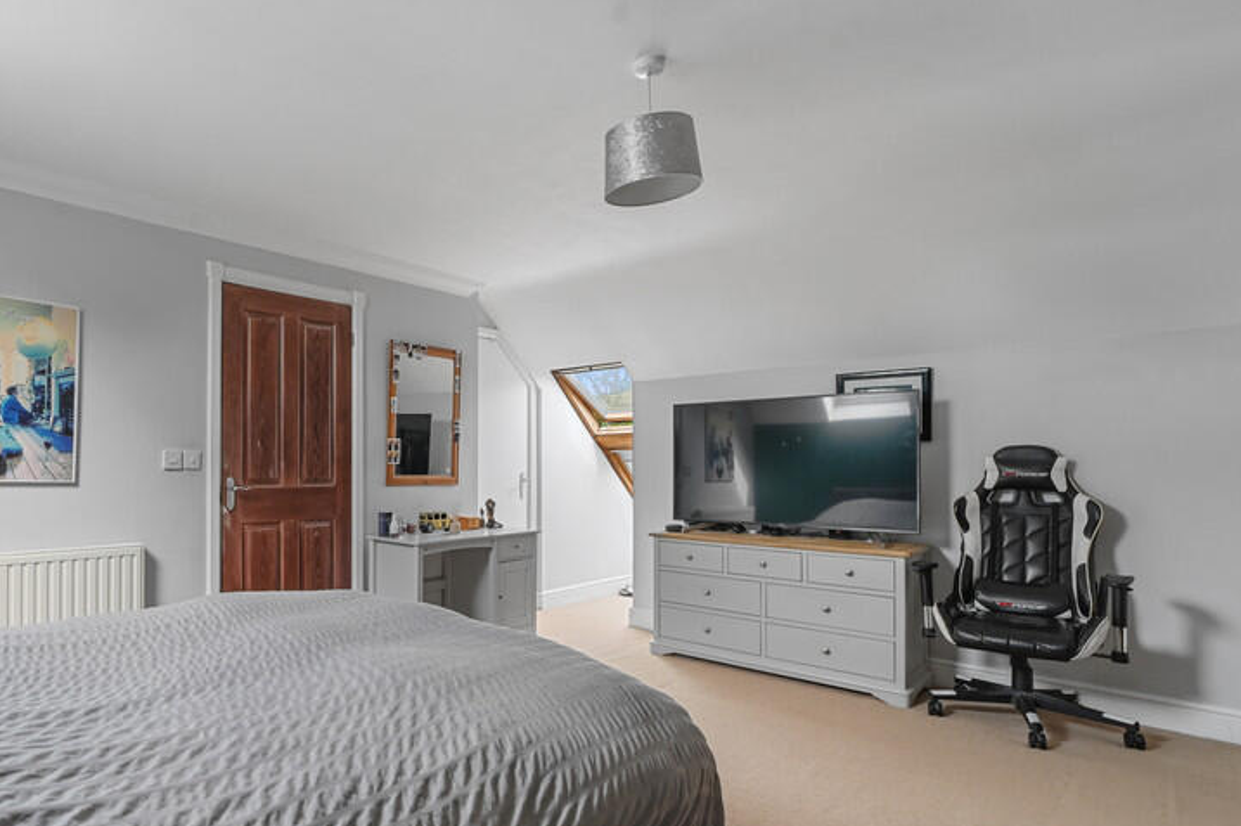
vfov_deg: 61.6
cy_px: 472
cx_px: 386
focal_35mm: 20
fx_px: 689
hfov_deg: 80.4
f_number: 8
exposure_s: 1/5
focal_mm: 14
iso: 400
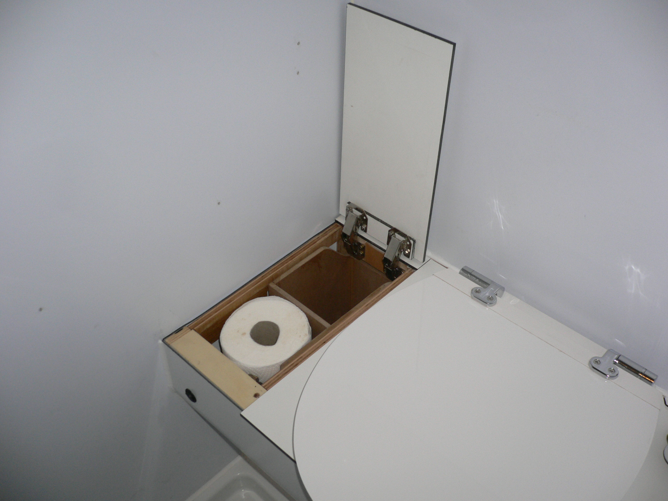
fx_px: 675
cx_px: 334
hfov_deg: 52.6
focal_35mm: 35
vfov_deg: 40.7
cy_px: 250
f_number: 2.8
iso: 100
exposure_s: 1/60
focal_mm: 5.8
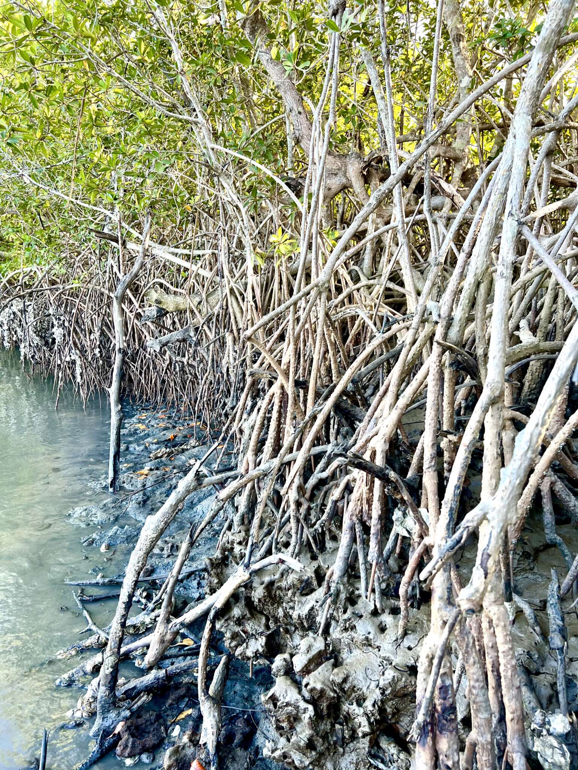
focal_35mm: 26
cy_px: 385
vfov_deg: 67.3
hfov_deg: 53.1
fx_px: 579
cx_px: 289
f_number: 1.5
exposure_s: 1/144
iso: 40
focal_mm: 5.7
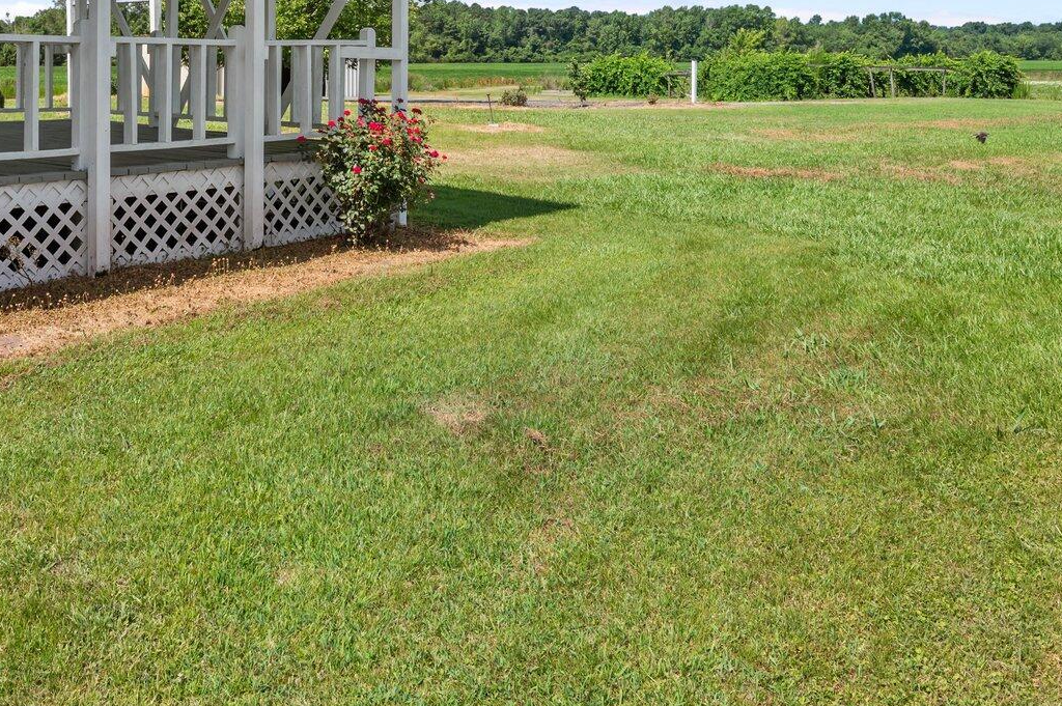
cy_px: 59
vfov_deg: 34.6
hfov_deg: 52.7
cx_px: 411
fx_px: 1061
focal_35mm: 36
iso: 250
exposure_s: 1/500
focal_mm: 18
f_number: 8
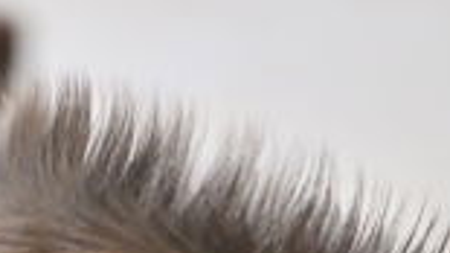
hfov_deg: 1.7
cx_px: -296
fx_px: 15230
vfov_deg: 0.9
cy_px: 871
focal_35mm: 1277
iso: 800
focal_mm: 185
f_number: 2.8
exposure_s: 1/160
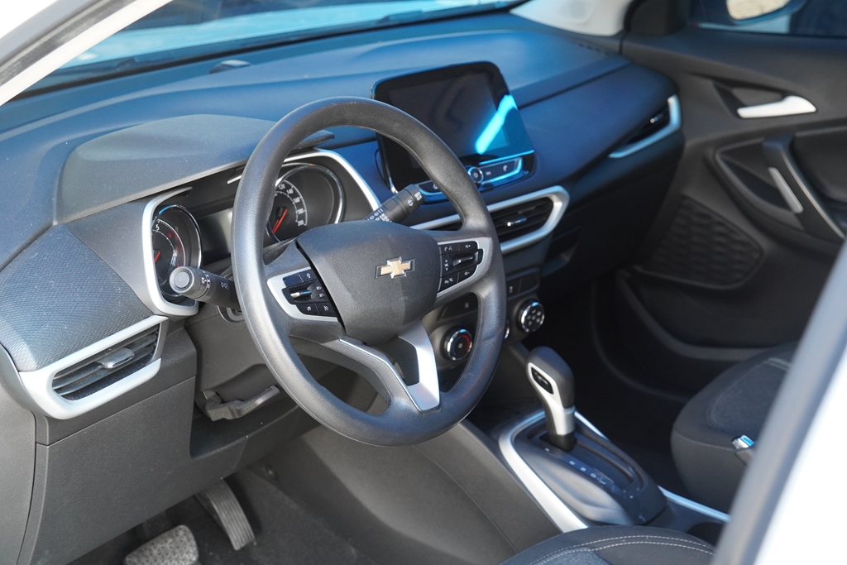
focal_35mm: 50
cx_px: 424
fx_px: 1165
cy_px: 282
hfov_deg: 40.0
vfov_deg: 27.3
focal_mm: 33
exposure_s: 1/160
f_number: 4
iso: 1000
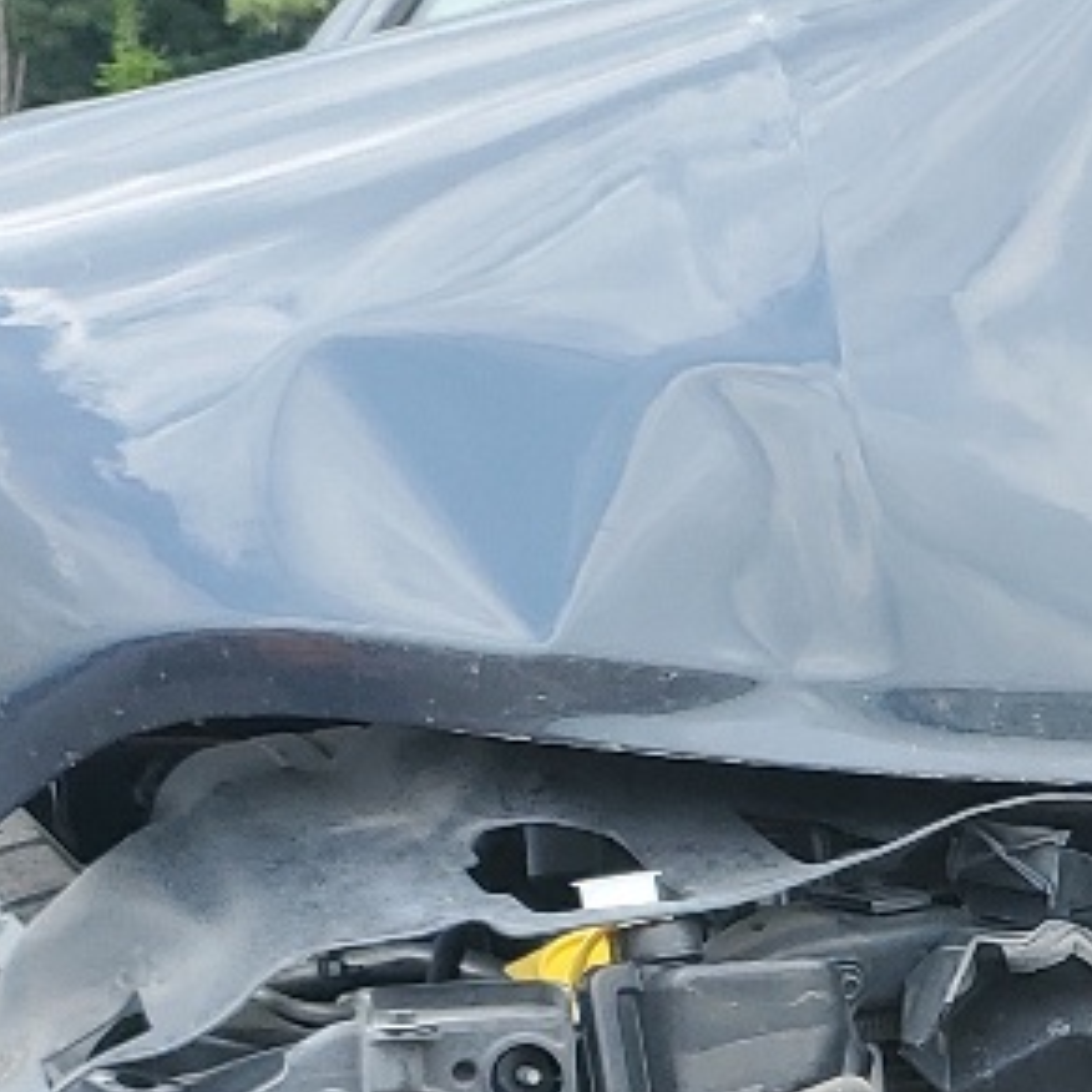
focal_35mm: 126
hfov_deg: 13.4
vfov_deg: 13.3
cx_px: 1369
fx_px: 4497
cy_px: 1447
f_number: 1.5
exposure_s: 1/556
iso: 50
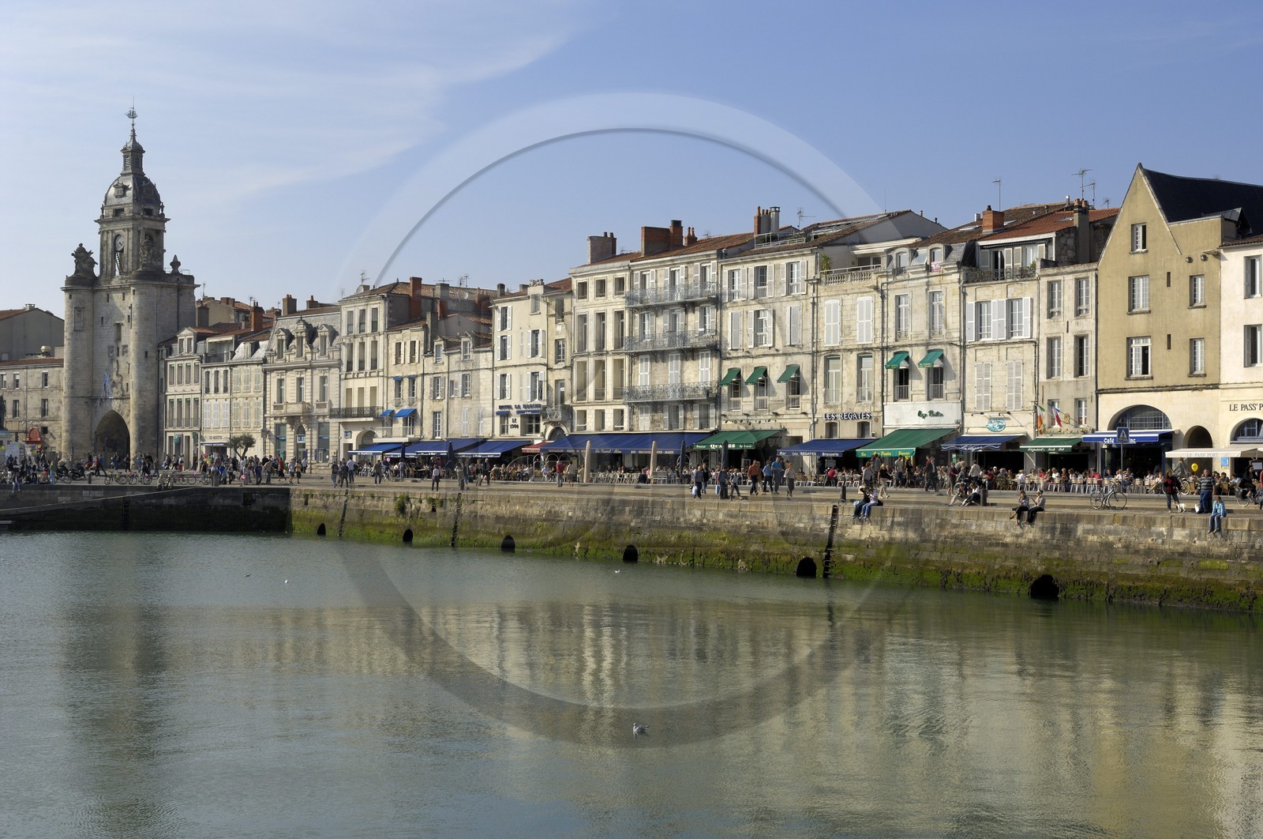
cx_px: 632
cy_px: 420
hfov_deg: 35.1
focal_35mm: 57
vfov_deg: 23.7
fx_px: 1997
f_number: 10
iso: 100
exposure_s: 1/160
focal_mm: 38
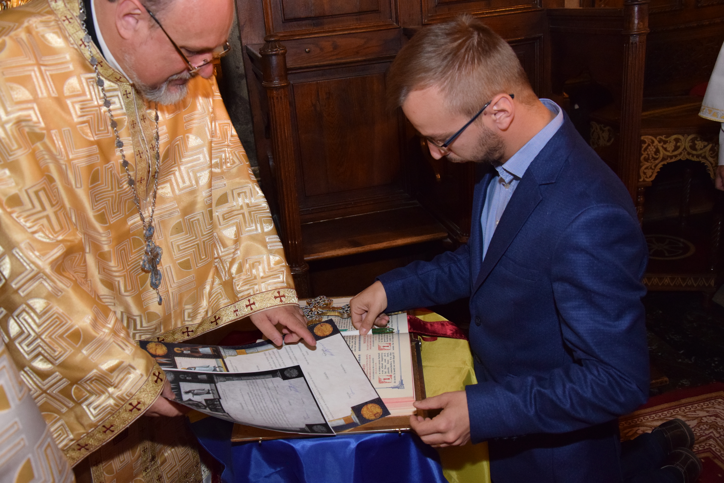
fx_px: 724
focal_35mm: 36
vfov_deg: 36.9
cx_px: 362
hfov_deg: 53.1
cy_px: 242
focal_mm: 24
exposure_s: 1/50
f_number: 3.8
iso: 2000
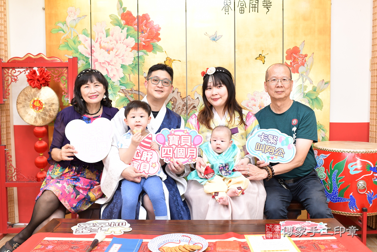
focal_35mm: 35
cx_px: 188
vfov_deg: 37.9
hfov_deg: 54.4
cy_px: 126
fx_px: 366
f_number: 4.5
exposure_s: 1/200
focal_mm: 35
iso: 1000
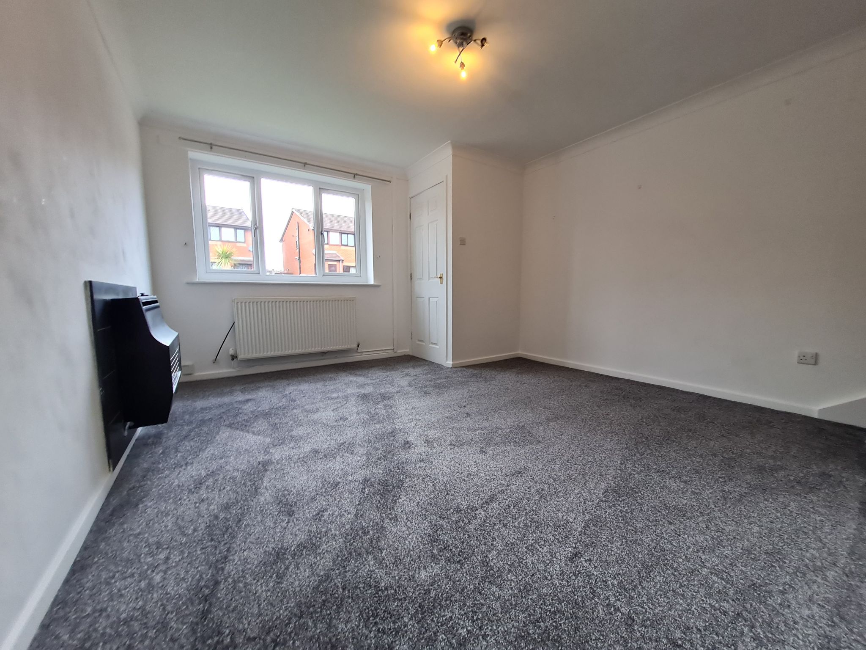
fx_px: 325
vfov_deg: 89.9
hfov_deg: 106.2
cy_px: 325
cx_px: 433
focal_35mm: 13
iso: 100
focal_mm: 1.74
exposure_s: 1/50
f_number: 2.2
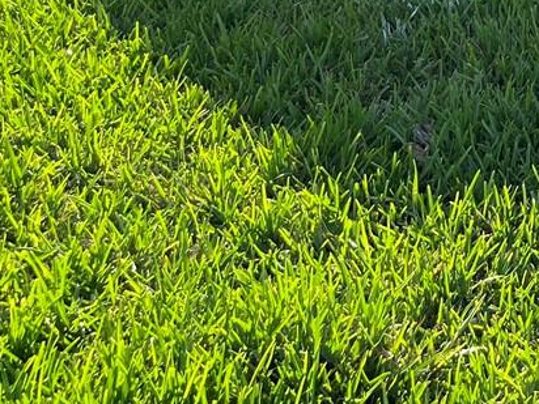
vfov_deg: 13.2
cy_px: -318
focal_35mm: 101
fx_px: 1573
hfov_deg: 17.3
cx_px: 836
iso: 50
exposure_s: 1/3215
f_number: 1.6
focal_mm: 5.1
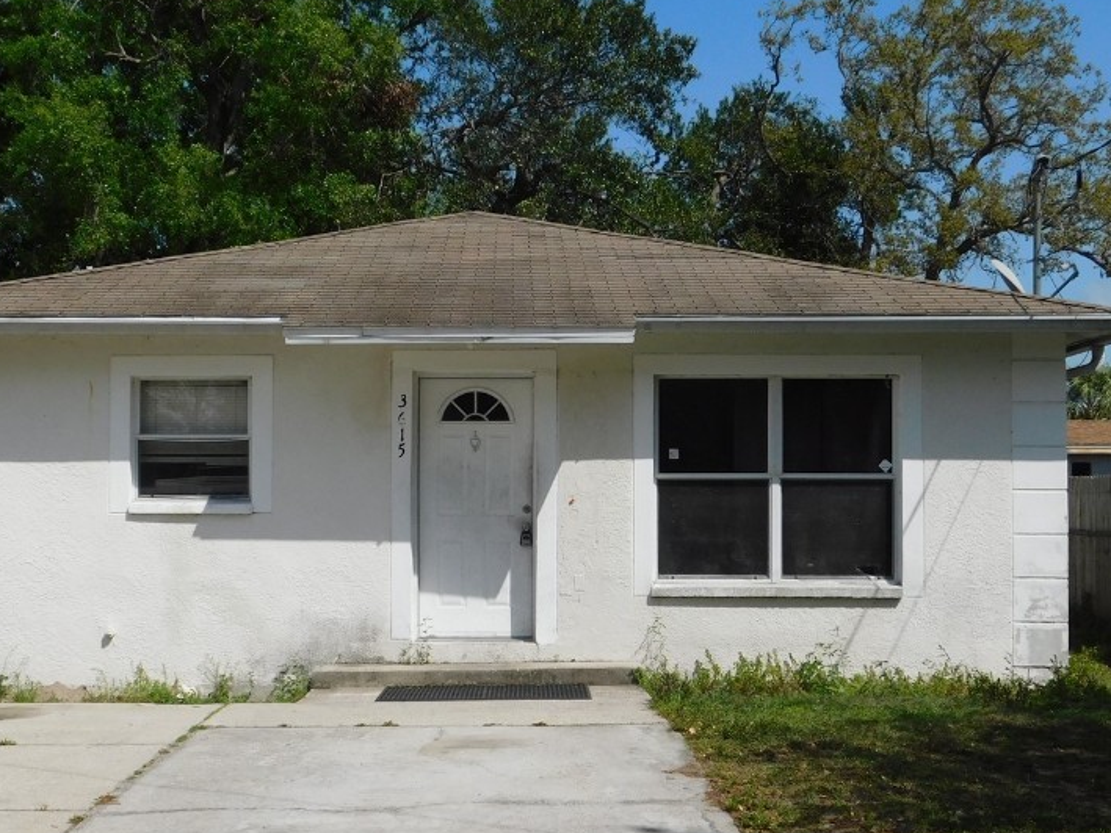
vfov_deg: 28.0
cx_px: 484
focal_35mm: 52
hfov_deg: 36.8
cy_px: 478
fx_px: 1669
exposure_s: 1/640
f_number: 7
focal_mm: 6.3
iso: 125
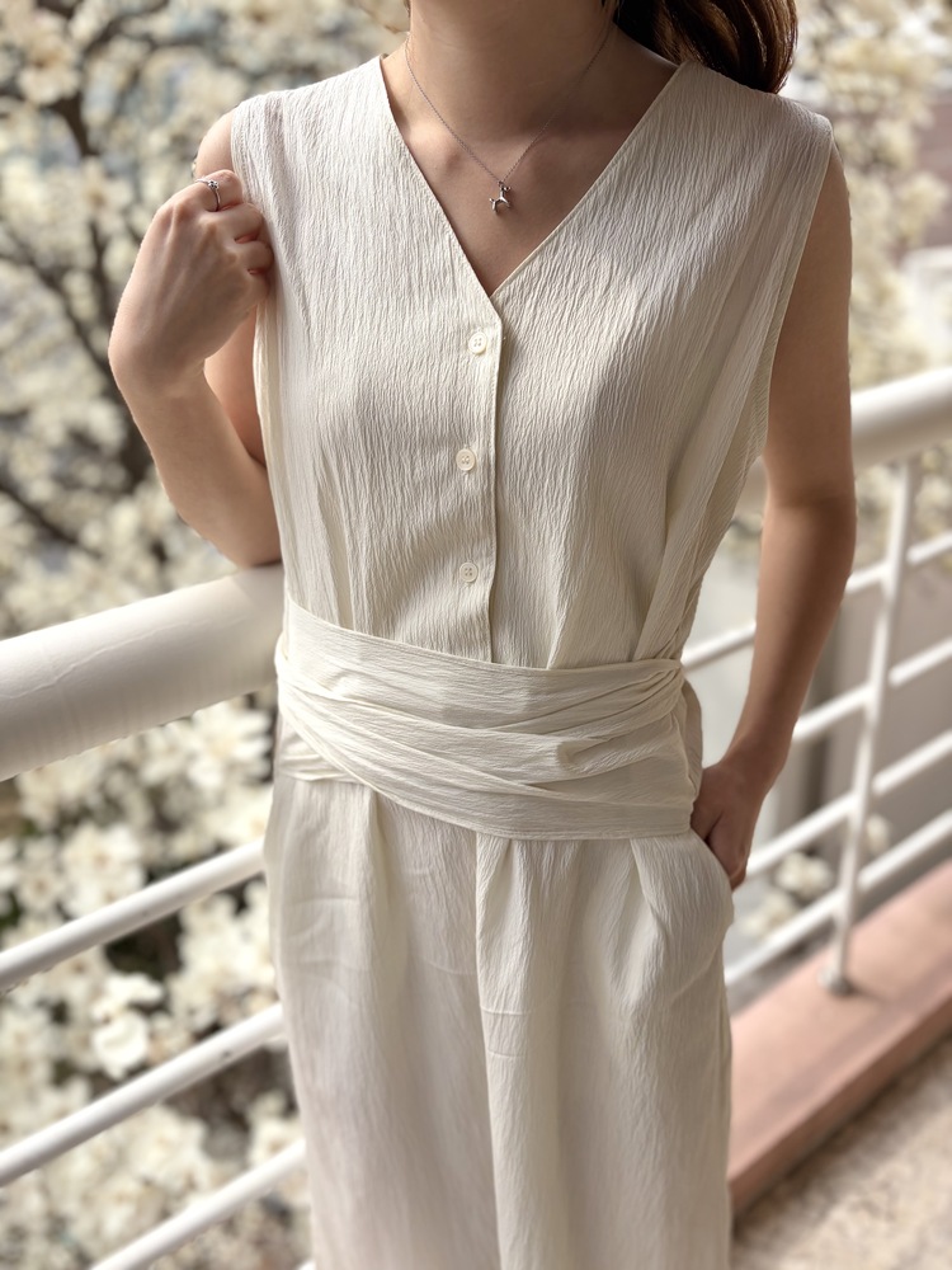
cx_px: 476
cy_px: 635
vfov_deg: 67.3
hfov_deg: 53.1
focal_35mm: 26
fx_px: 953
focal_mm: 5.96
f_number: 1.6
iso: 50
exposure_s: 1/1953
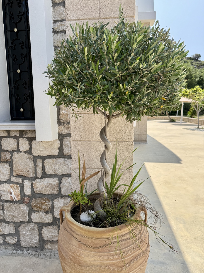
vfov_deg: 71.6
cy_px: 136
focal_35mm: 24
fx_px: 189
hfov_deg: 56.8
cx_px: 102
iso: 100
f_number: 1.78
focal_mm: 6.76
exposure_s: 1/3145
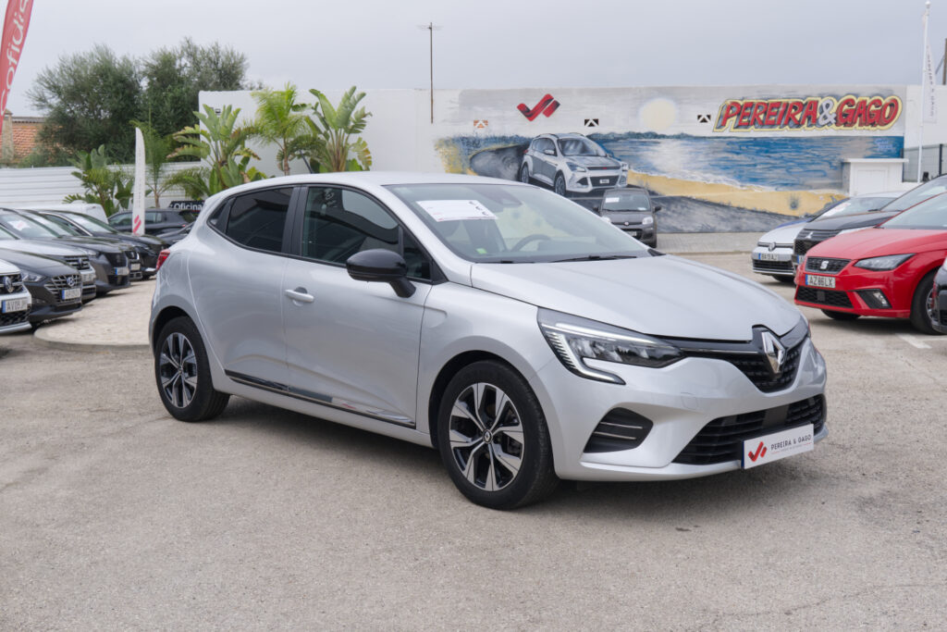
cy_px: 316
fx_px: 1052
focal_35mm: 40
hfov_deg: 48.5
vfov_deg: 33.4
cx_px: 474
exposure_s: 1/160
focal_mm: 26.4
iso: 160
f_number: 9
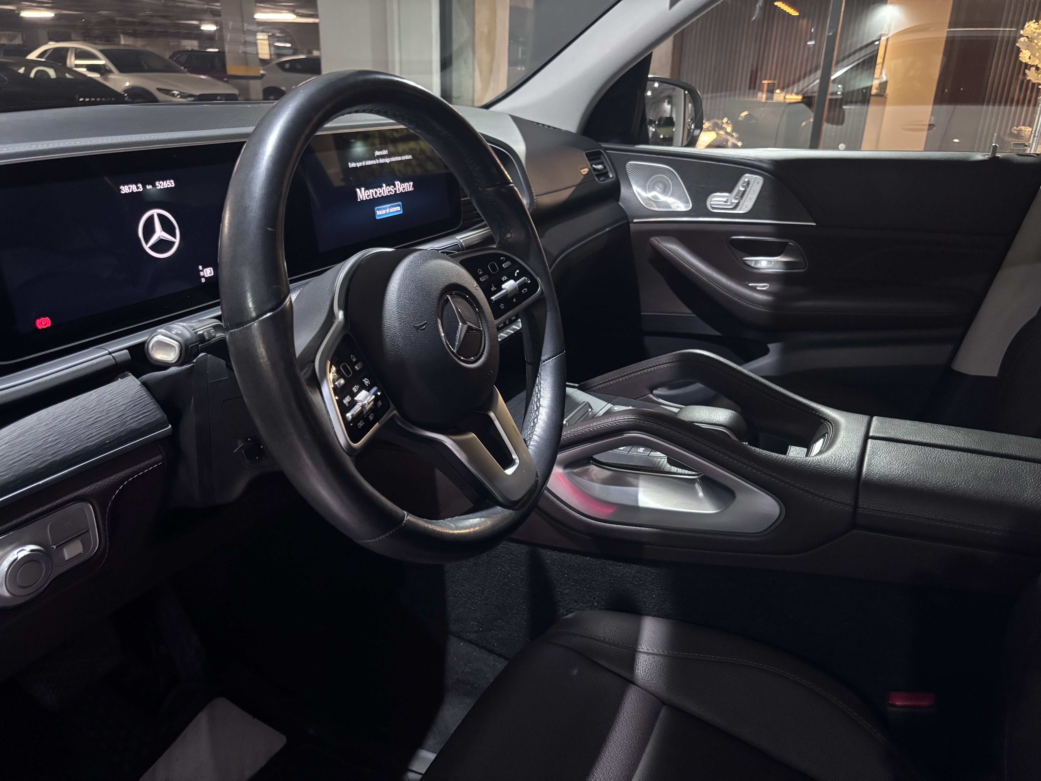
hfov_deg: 67.3
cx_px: 520
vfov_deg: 53.1
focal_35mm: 26
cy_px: 390
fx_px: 782
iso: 800
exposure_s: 1/30
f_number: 1.6
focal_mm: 5.96
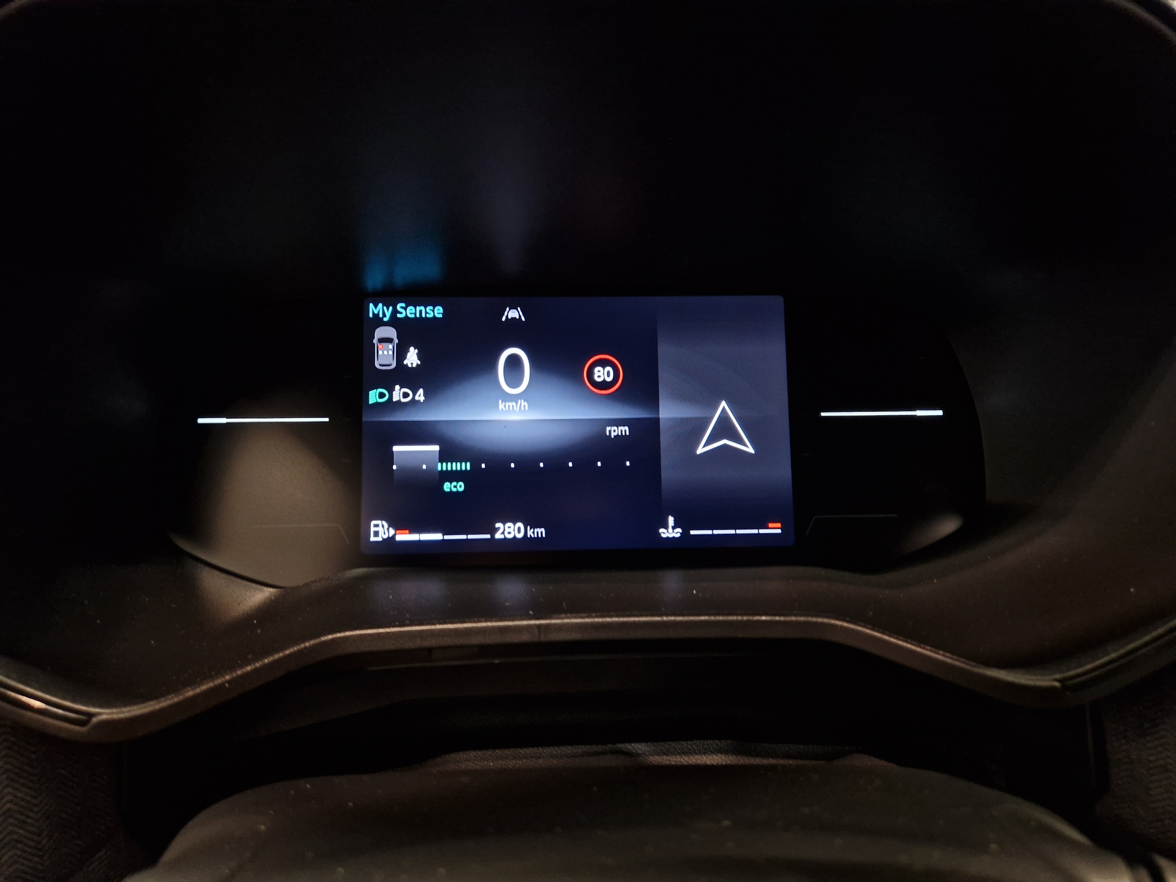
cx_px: 588
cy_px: 441
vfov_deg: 58.9
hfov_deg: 73.9
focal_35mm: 23
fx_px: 781
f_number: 1.8
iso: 250
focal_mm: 5.4
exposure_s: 1/50
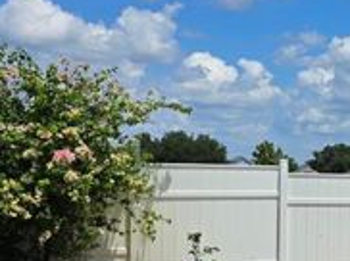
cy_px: 203
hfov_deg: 18.9
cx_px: 551
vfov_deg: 16.5
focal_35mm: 89
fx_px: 899
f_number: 1.7
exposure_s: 1/1550
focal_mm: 6.3
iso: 12
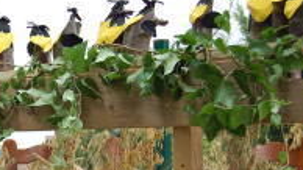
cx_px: 14
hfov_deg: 17.1
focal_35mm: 123
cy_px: 158
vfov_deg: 9.8
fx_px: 988
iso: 200
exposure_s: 1/200
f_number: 7.1
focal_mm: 38
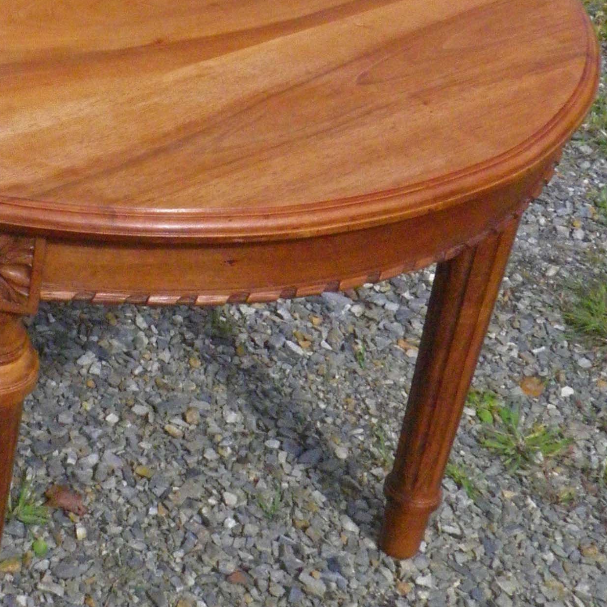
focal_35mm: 91
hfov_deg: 18.6
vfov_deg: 18.9
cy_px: 115
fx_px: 1805
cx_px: -3
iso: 400
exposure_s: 1/1250
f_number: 6.3
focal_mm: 6.2
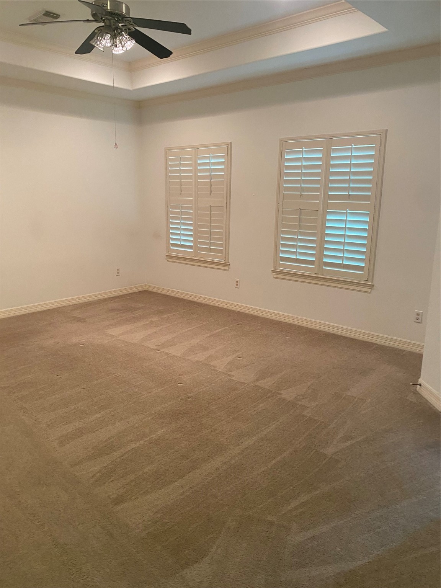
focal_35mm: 26
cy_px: 294
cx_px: 220
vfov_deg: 67.3
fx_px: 442
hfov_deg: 53.1
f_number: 1.8
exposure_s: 1/60
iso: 250
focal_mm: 4.25
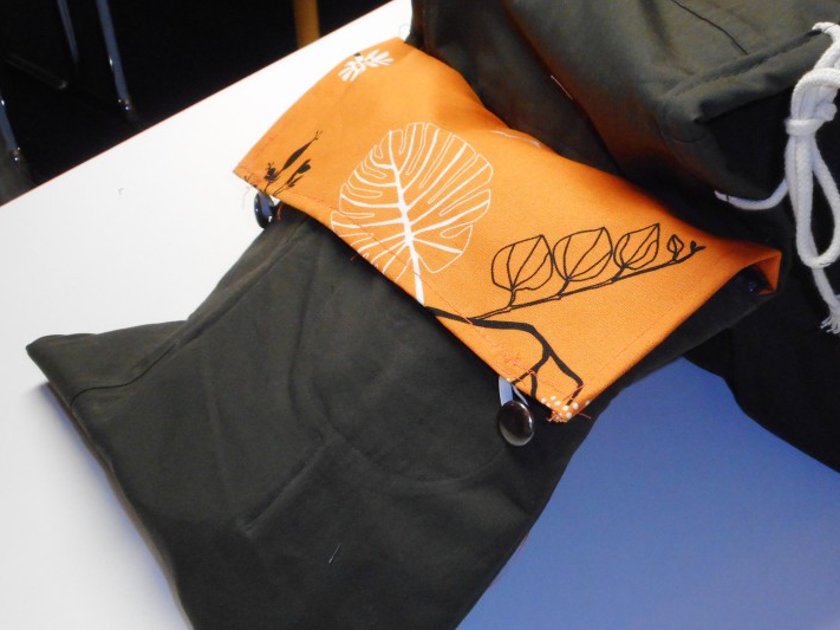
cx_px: 532
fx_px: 1189
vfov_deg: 29.7
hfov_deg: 38.6
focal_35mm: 49
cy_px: 339
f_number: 4.2
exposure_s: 1/30
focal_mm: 6
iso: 400
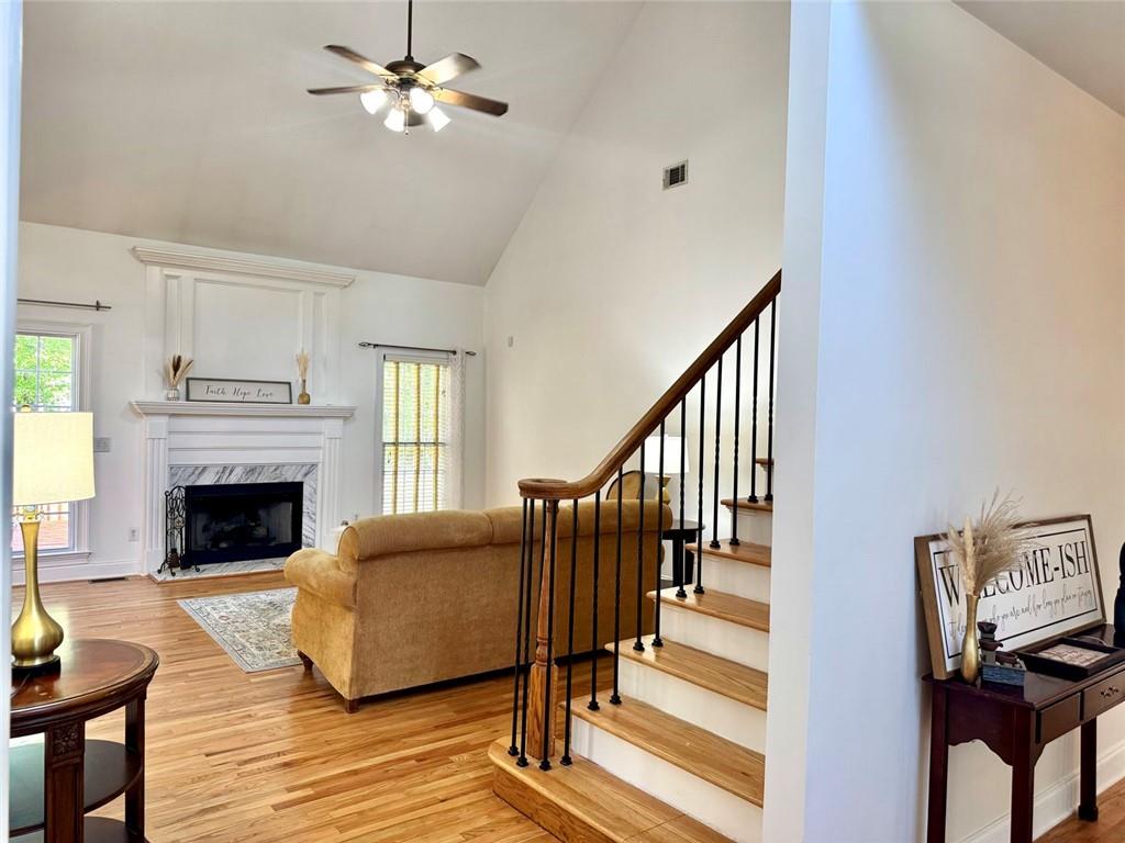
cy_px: 422
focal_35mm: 24
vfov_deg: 56.8
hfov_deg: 71.6
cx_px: 562
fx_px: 780
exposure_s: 1/120
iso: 200
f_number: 1.78
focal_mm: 6.76
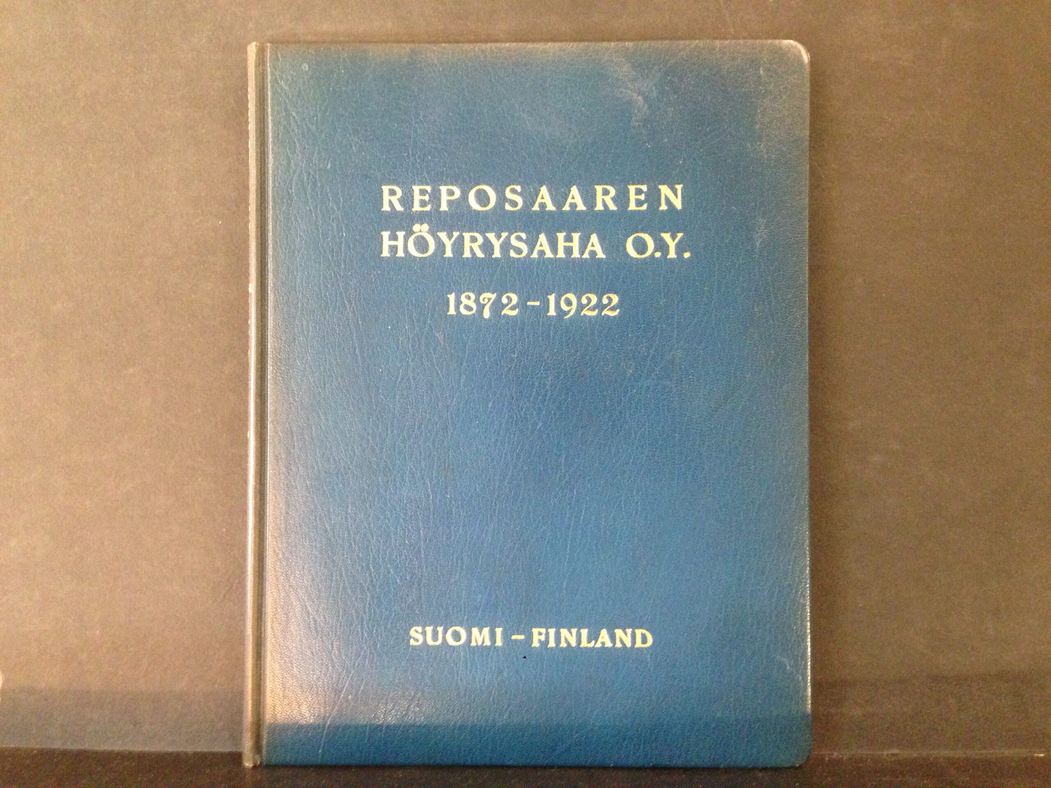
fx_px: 1002
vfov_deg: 42.9
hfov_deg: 55.4
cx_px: 526
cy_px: 394
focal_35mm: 33
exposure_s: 1/15
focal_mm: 4.12
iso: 400
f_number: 2.4
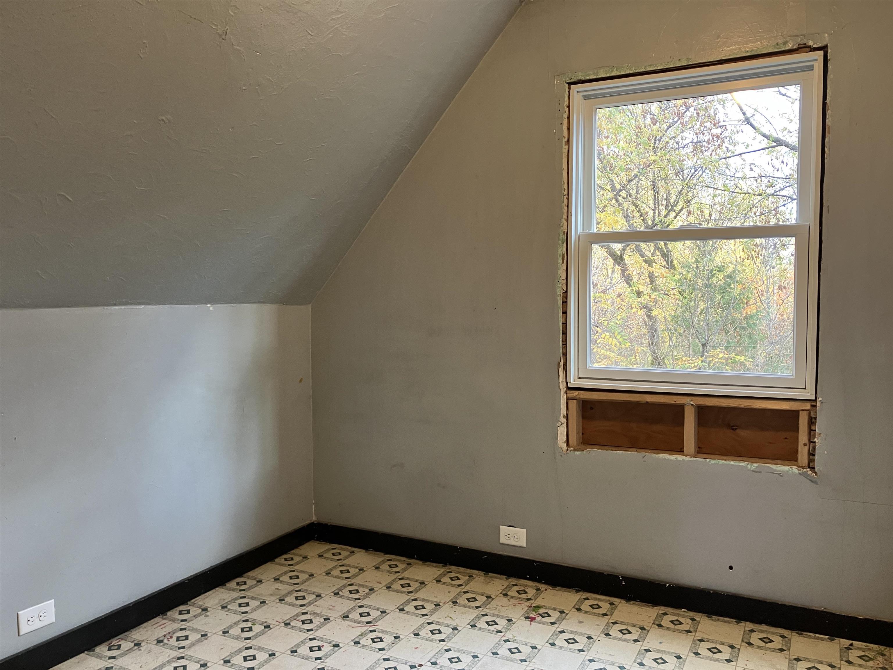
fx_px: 722
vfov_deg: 49.7
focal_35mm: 28
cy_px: 335
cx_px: 446
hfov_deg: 63.4
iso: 160
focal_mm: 3.99
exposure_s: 1/60
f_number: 1.8
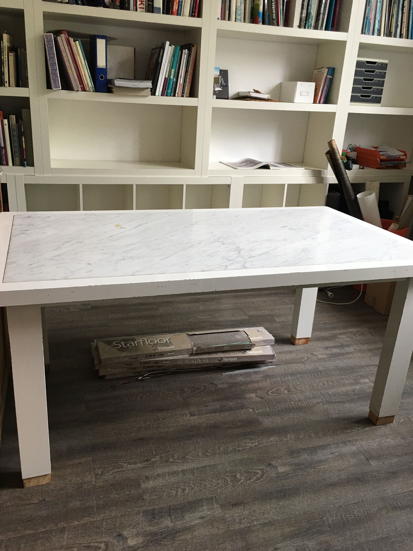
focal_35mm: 30
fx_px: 477
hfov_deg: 46.8
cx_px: 201
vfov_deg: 60.0
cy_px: 280
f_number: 2.2
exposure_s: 1/33
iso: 50
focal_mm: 4.15
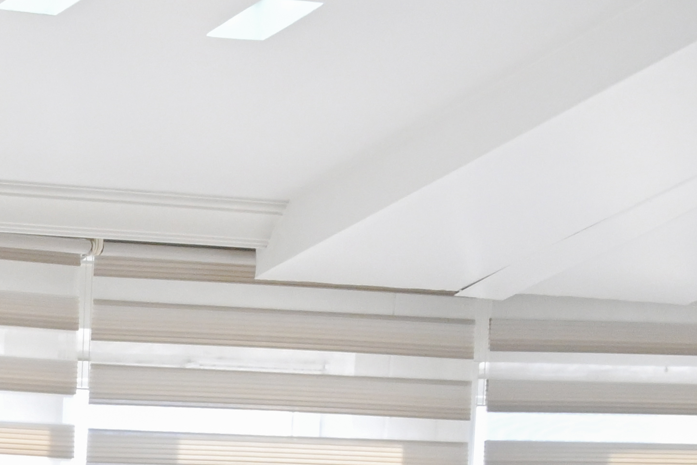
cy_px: 1195
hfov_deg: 11.6
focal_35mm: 137
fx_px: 2652
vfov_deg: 8.9
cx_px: -1099
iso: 1250
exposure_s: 1/250
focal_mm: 24
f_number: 8
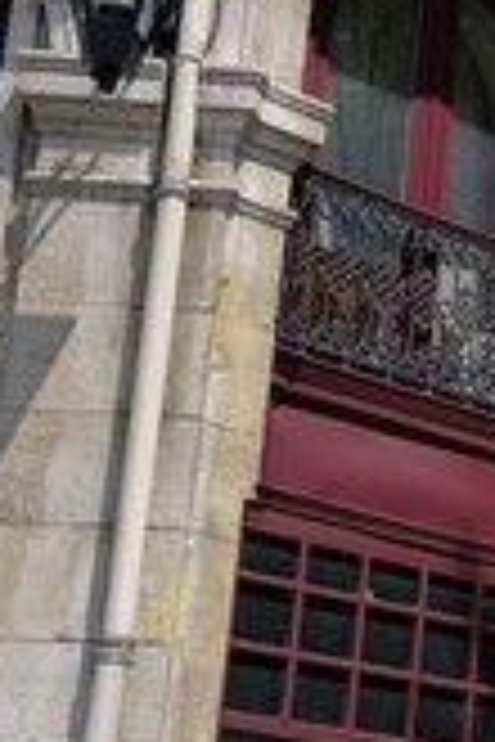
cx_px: 922
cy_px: 423
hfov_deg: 12.7
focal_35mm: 97
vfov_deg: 21.0
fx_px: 2000
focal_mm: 38
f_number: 11
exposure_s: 1/200
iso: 200
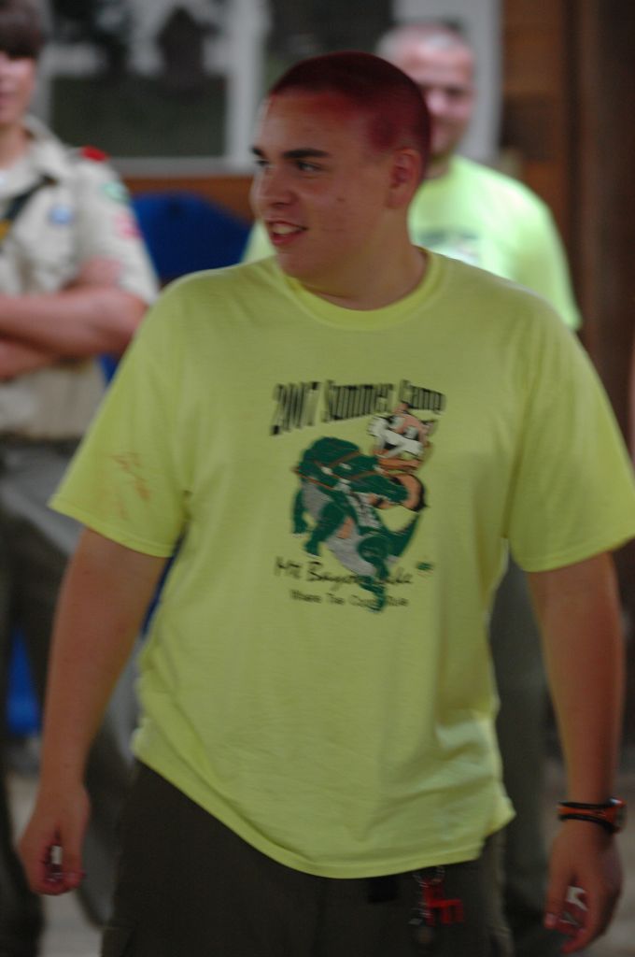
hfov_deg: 6.8
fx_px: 5372
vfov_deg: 10.2
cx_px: 318
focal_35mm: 202
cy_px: 478
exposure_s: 1/30
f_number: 2.8
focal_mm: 135
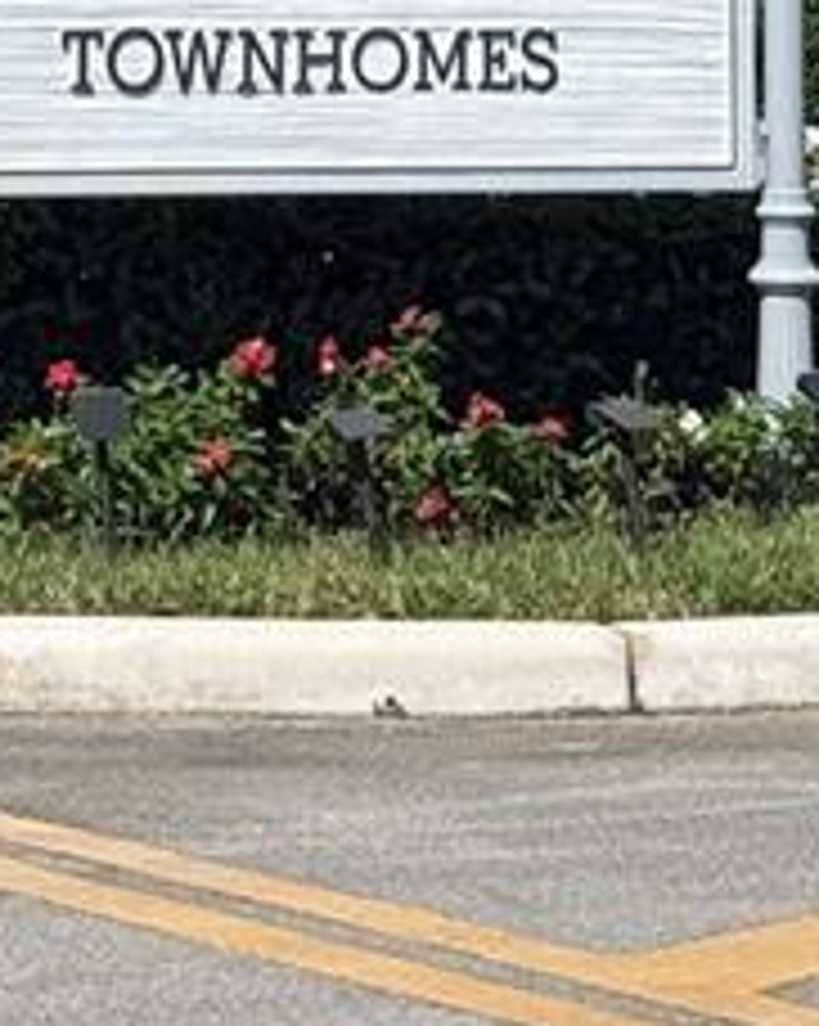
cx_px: 126
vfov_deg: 7.4
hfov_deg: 6.2
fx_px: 7494
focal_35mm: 247
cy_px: -1305
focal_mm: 6.76
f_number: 1.78
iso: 64
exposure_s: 1/4878
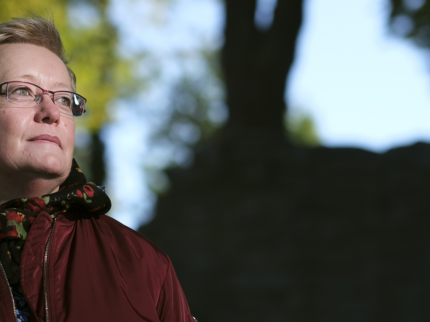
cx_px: 124
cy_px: 101
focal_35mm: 160
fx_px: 1987
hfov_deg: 12.3
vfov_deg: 9.3
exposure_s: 1/2000
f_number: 2
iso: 160
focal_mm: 56
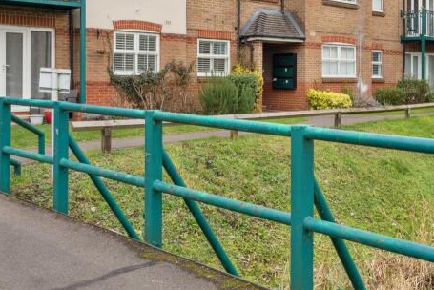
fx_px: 543
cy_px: 70
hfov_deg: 41.7
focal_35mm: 45
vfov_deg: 29.4
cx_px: 346
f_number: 10
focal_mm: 20
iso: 640
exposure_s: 1/100
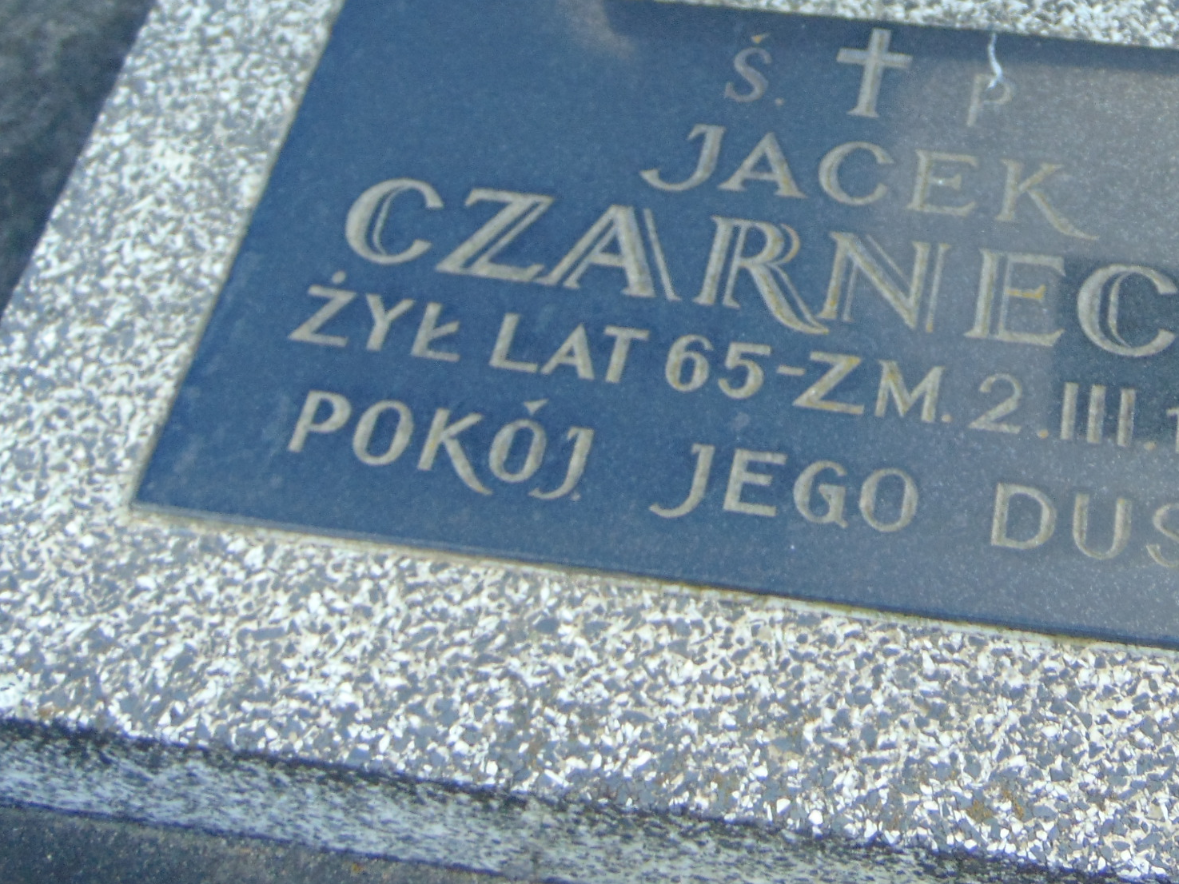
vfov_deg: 24.6
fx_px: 1975
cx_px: 882
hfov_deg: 32.6
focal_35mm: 58
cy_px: 124
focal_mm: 5.8
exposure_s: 1/160
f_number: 3.2
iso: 80
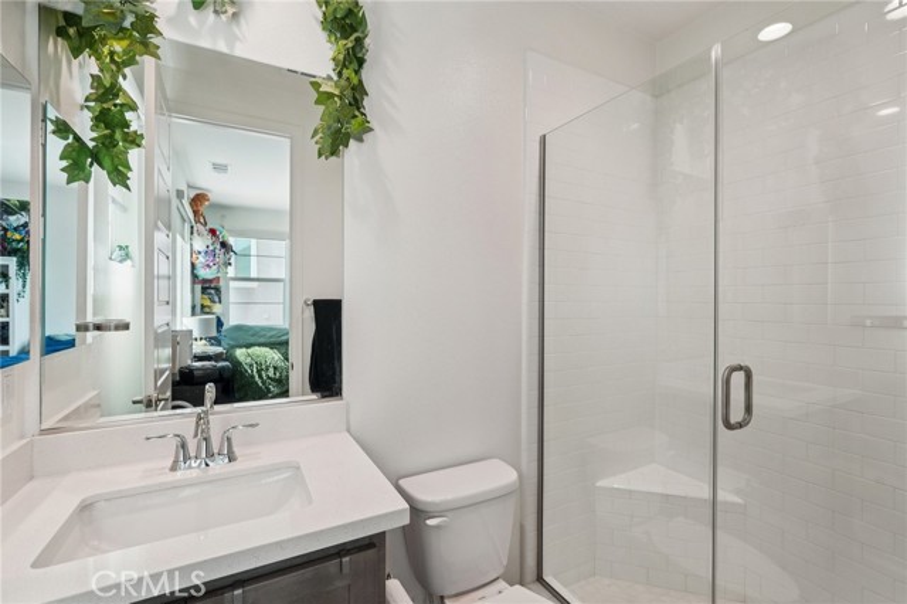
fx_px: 403
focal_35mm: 16
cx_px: 454
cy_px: 302
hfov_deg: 96.8
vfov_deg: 73.7
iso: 400
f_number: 8
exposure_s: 1/45
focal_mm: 16
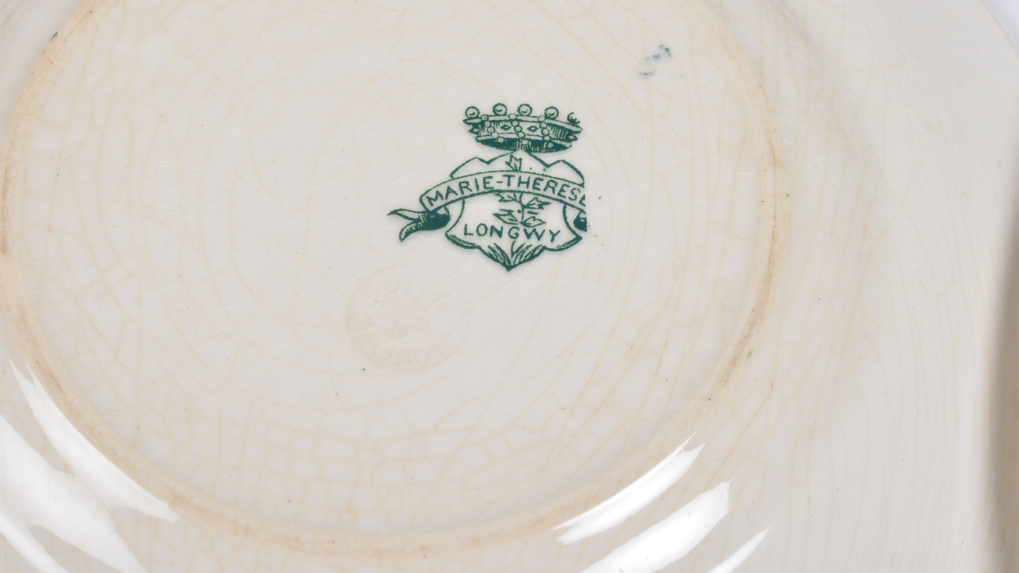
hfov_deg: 26.9
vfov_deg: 15.3
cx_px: 506
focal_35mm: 79
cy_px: 250
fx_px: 2135
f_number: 11
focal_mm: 50
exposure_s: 1/125
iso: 100
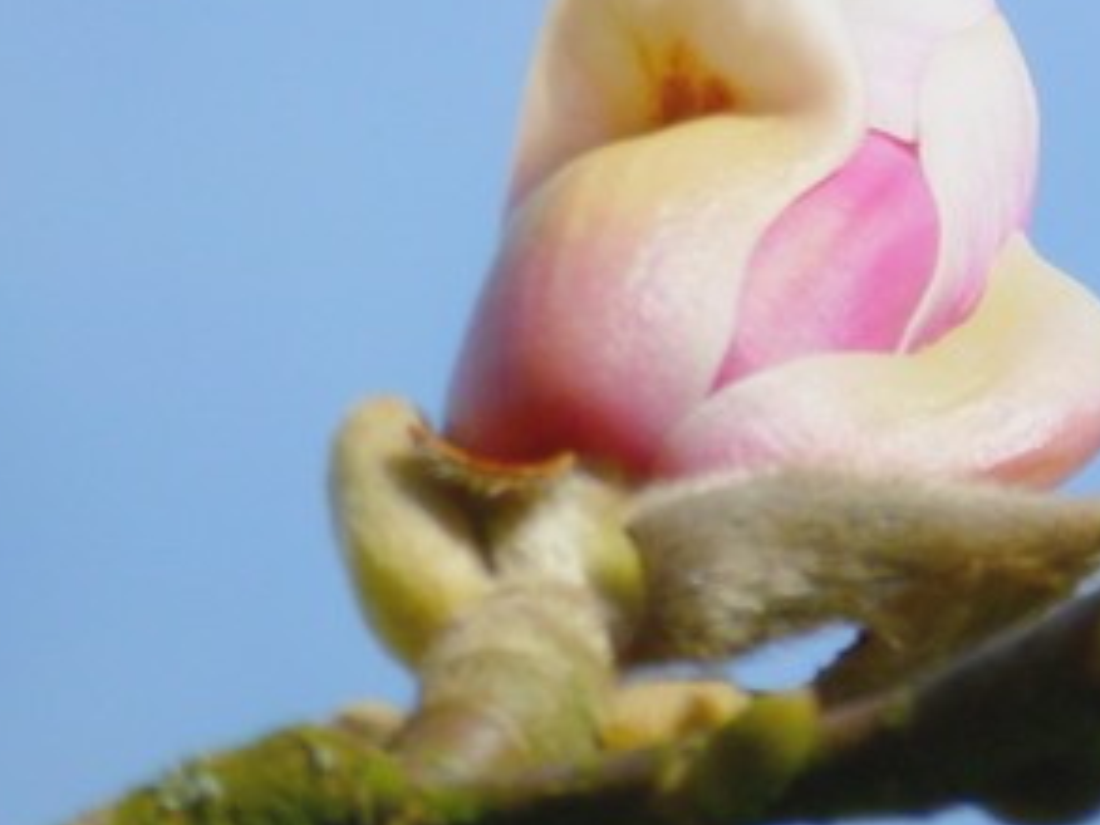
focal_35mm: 1024
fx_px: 32540
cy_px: 11
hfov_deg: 1.9
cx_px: 1326
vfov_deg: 1.5
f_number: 5.9
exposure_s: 1/400
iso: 100
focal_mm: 67
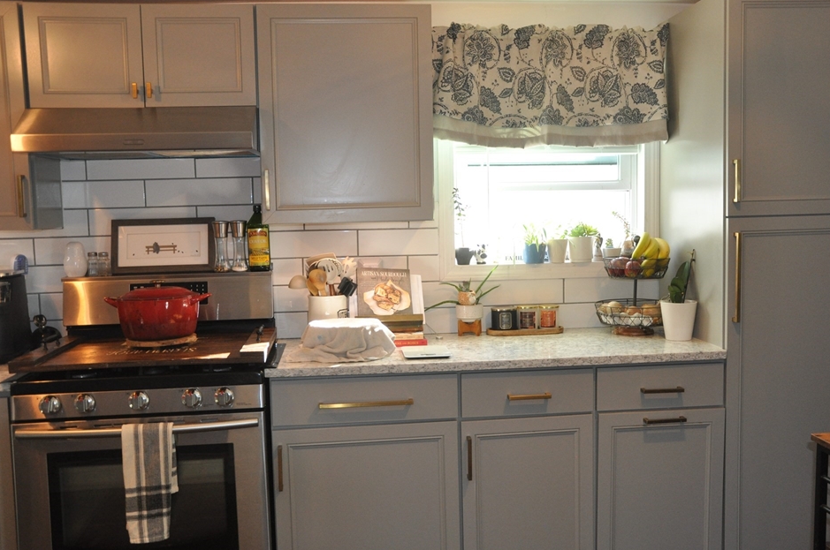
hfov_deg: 53.2
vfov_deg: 36.8
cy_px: 275
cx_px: 433
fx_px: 829
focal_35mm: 36
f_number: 3.8
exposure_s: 1/100
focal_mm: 22
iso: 800
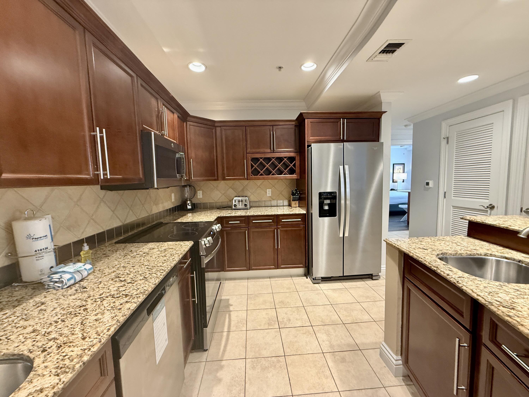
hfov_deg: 102.1
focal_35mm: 14
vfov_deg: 85.7
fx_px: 214
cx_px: 264
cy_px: 198
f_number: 2.2
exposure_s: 1/60
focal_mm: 2.22
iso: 400
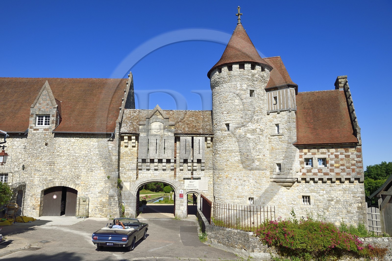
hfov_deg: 65.5
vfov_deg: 46.3
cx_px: 196
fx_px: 305
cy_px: 130
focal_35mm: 28
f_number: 13
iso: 200
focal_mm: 28
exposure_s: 1/400
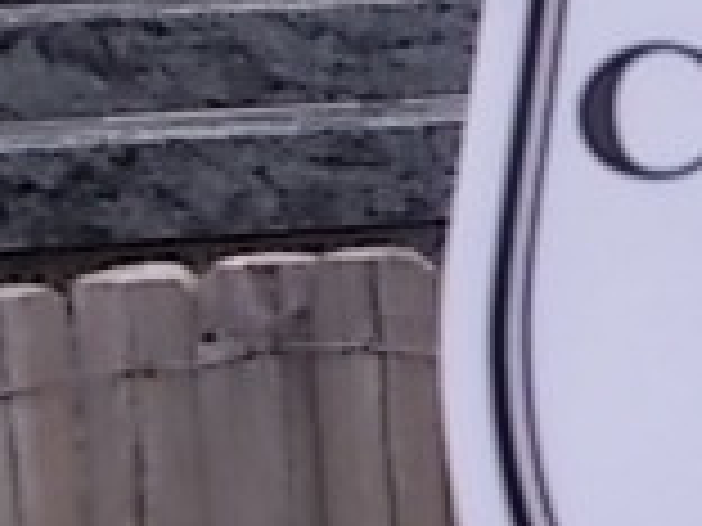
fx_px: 2170
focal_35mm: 107
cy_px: -45
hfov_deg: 15.8
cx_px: 1242
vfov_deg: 13.6
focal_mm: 4.6
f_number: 3.2
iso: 80
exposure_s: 1/320
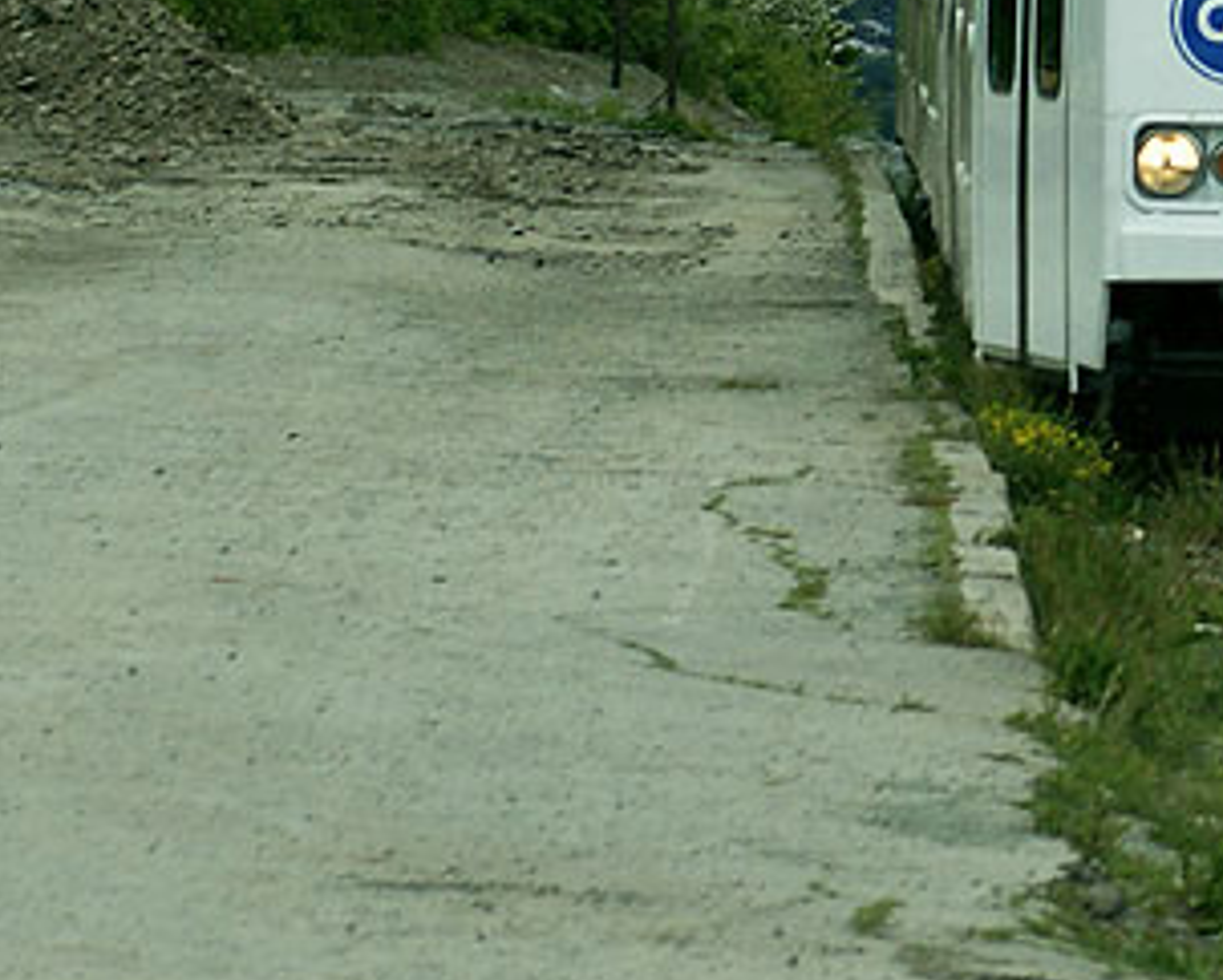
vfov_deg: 4.3
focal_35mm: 358
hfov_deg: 5.4
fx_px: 12952
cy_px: -239
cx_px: 1867
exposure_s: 1/500
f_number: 7.1
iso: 200
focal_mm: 75
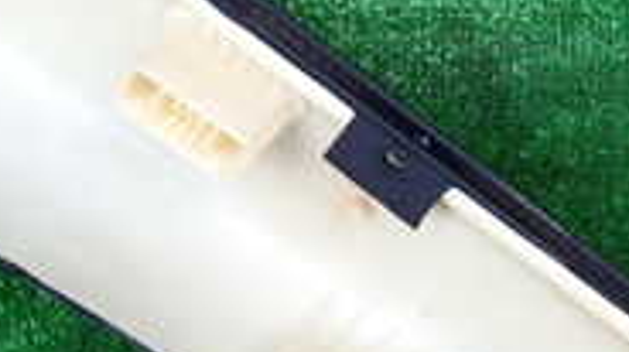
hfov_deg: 23.2
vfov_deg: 13.2
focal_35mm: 89
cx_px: 588
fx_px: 1483
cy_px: 403
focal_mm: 4.5
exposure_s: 1/100
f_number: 2
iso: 100
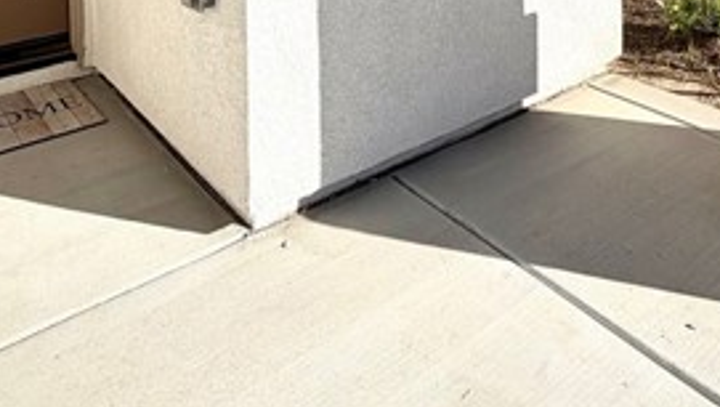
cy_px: -186
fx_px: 688
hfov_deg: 55.2
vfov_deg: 25.6
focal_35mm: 36
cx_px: 335
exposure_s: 1/1189
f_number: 2.2
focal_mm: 2.22
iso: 20
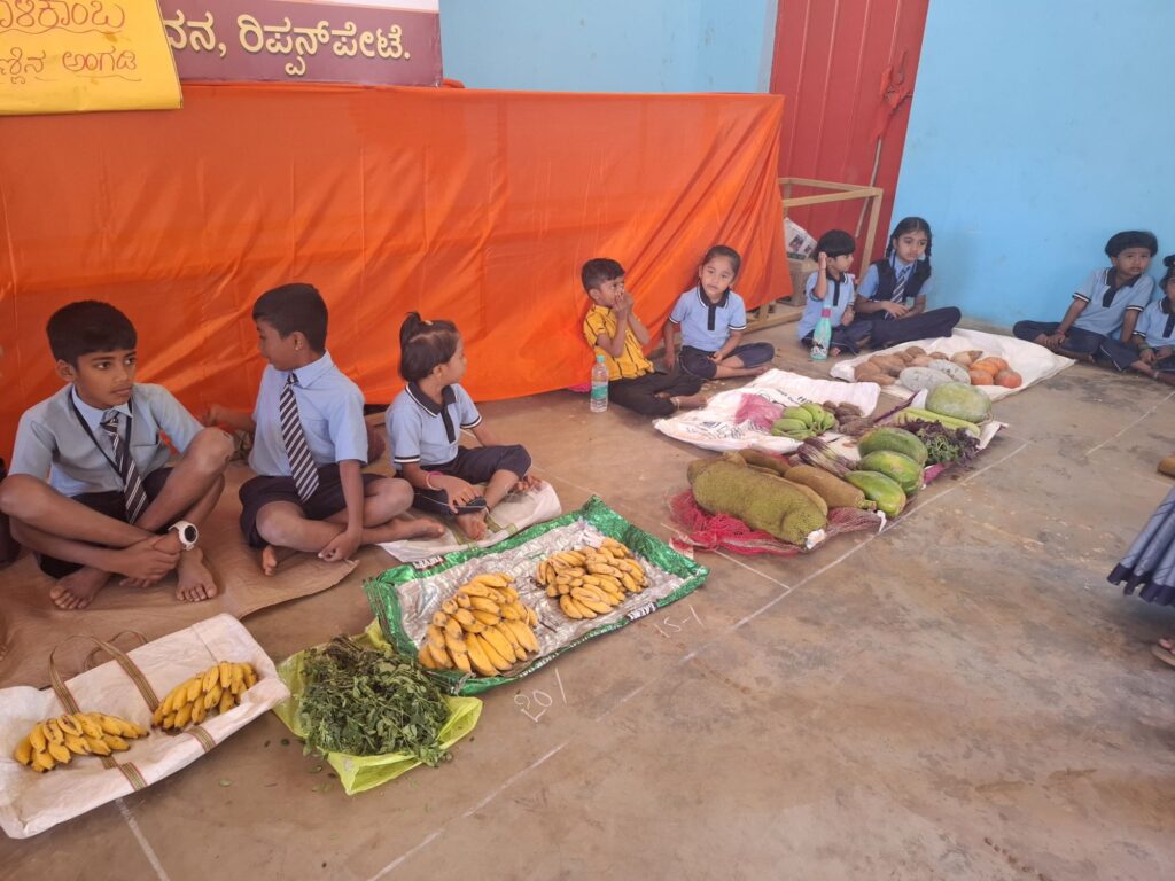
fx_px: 781
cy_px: 440
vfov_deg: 58.9
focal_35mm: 23
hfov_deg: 73.9
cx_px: 588
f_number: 1.8
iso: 250
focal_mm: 5.54
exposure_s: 1/50
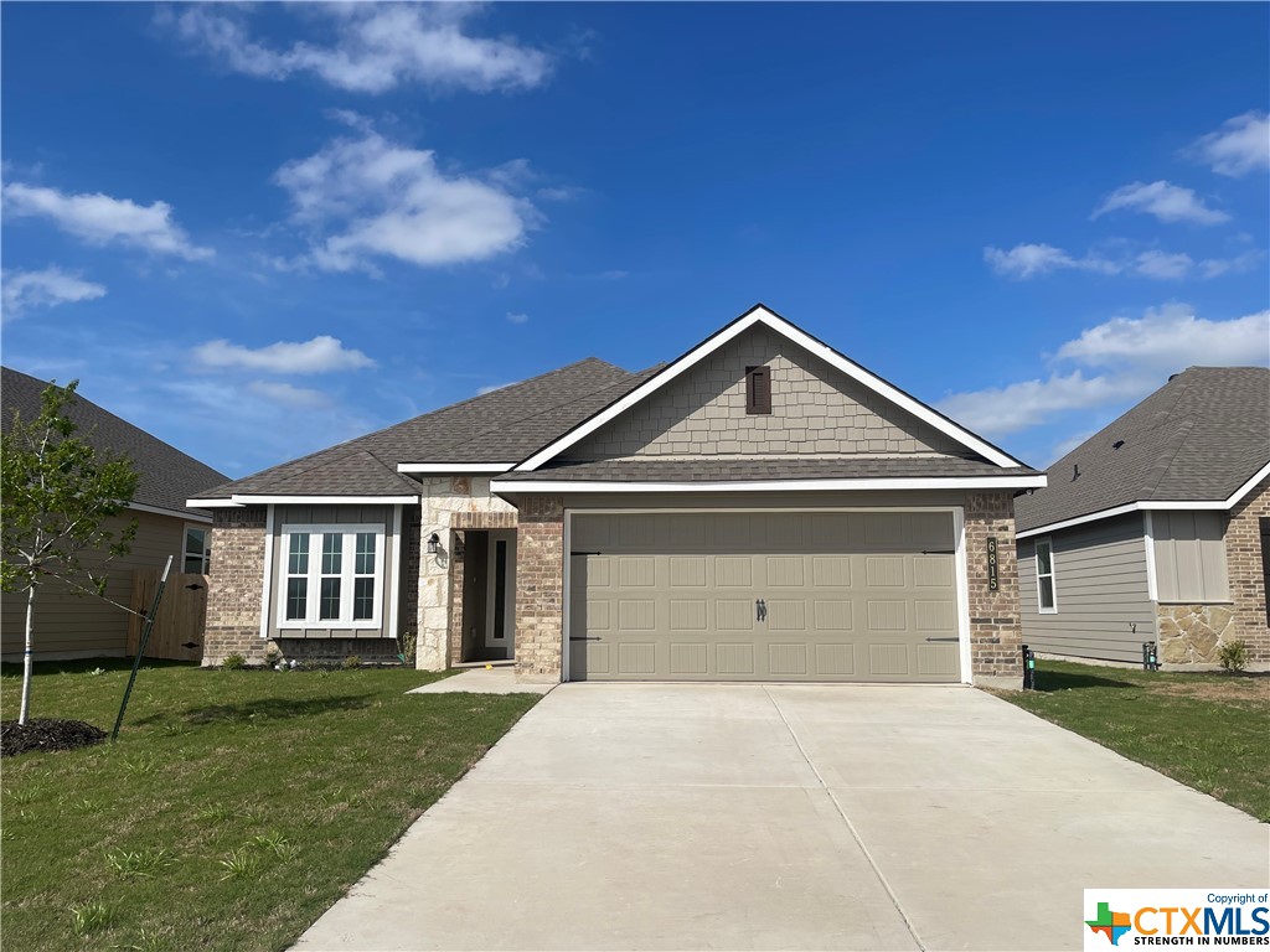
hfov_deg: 67.3
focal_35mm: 26
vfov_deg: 53.1
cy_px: 476
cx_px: 635
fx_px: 954
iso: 32
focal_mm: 5.1
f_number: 1.6
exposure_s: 1/7937
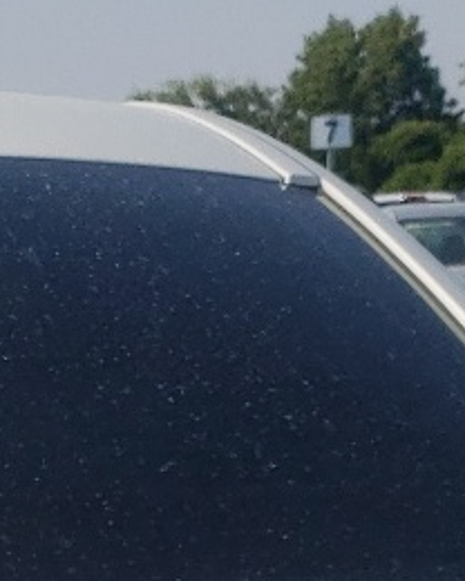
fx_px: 2684
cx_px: -297
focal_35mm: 156
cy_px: 1175
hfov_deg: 9.5
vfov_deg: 11.2
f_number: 1.5
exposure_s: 1/5000
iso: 50
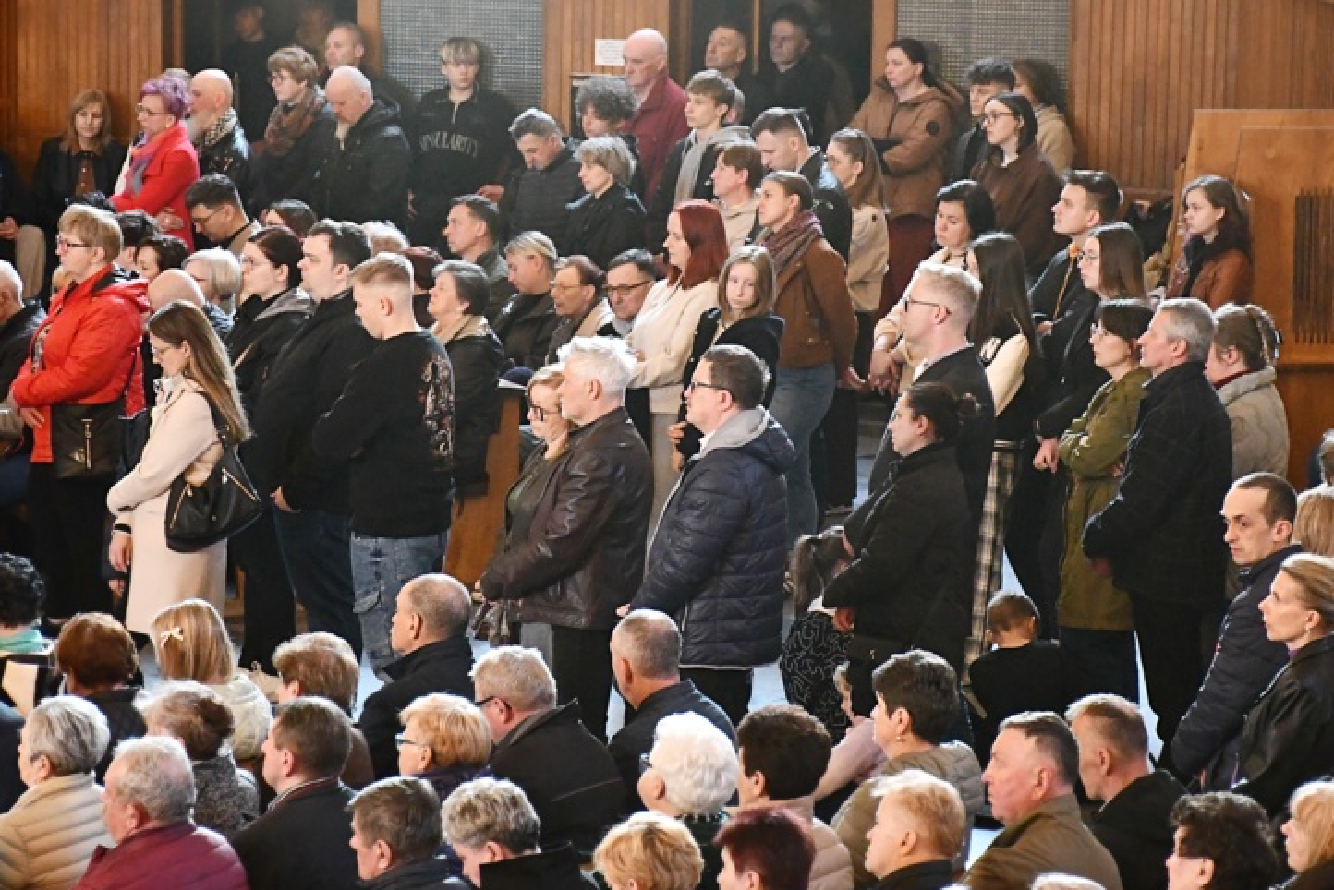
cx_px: 623
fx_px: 6672
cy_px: 285
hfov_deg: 11.4
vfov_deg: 7.6
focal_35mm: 180
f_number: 5.3
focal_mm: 85
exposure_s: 1/60
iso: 7200
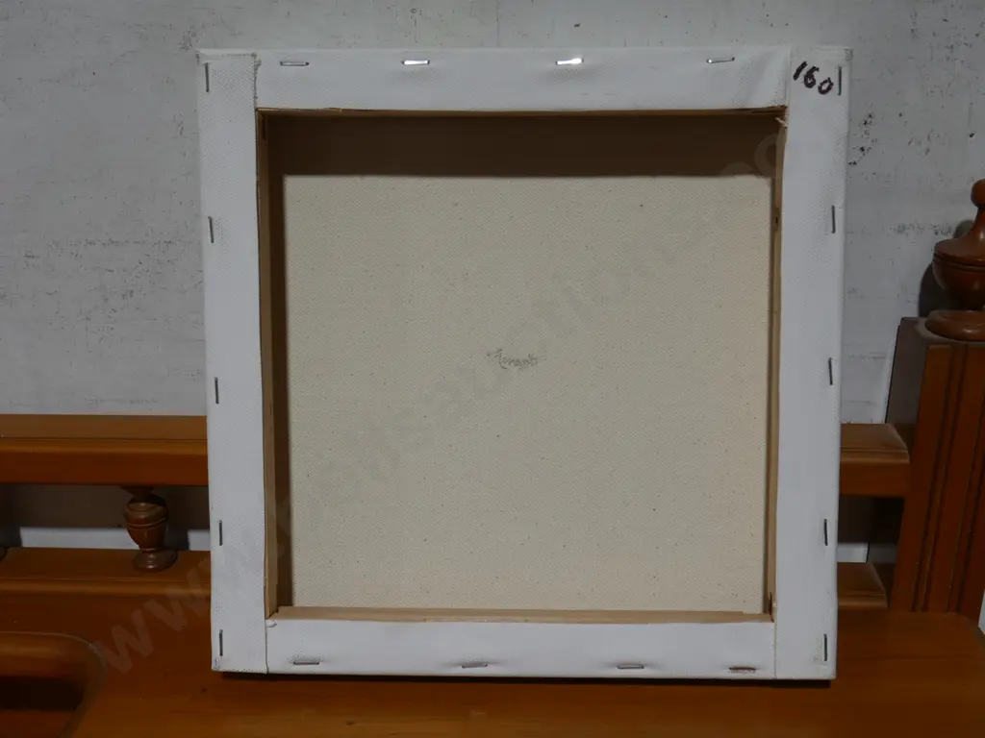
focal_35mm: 36
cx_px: 492
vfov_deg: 39.7
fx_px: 1024
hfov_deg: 51.4
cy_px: 369
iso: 250
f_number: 5.6
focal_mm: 18
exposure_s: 1/60
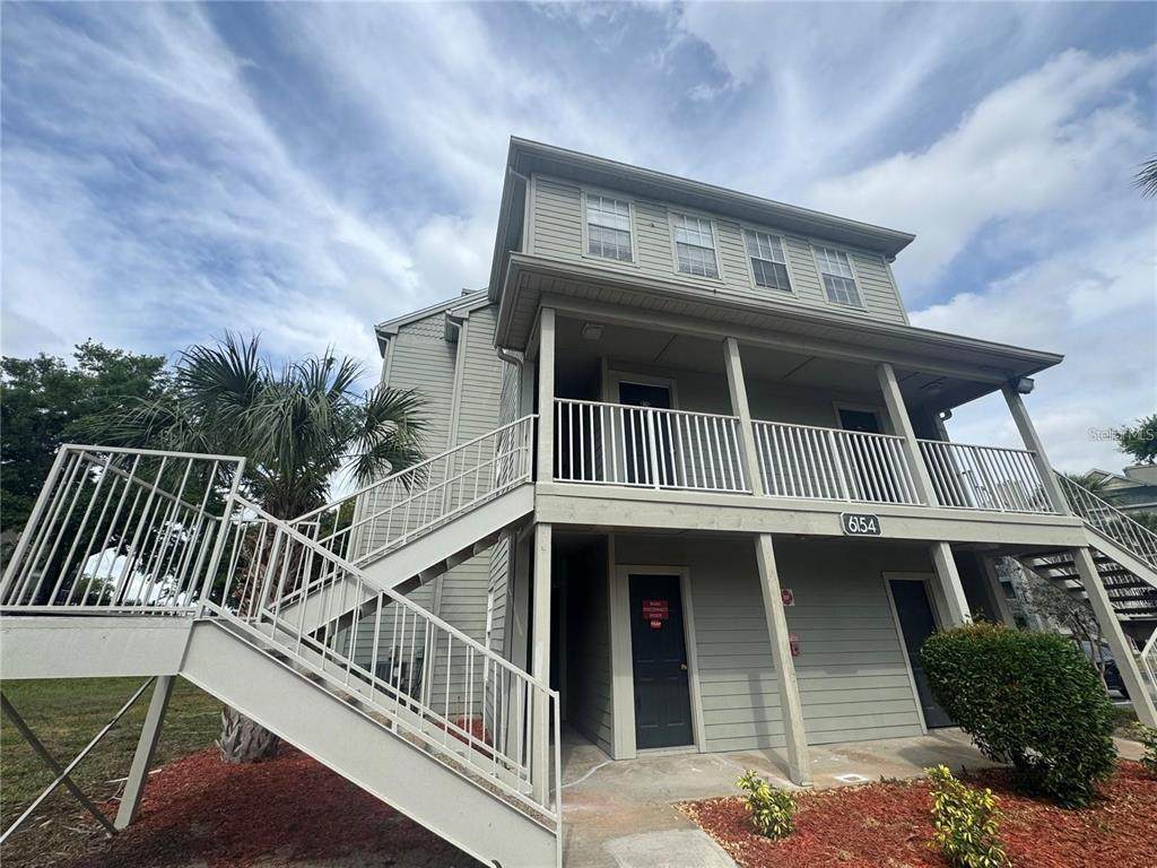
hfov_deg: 102.1
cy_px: 434
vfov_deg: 85.7
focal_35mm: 14
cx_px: 578
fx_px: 468
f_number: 2.2
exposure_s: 1/1449
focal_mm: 2.22
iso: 40
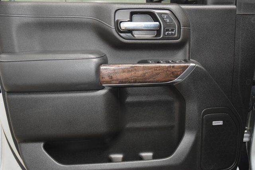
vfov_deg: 36.9
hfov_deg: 53.1
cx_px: 128
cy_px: 85
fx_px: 255
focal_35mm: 36
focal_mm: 24
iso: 3200
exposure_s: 1/60
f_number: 3.8
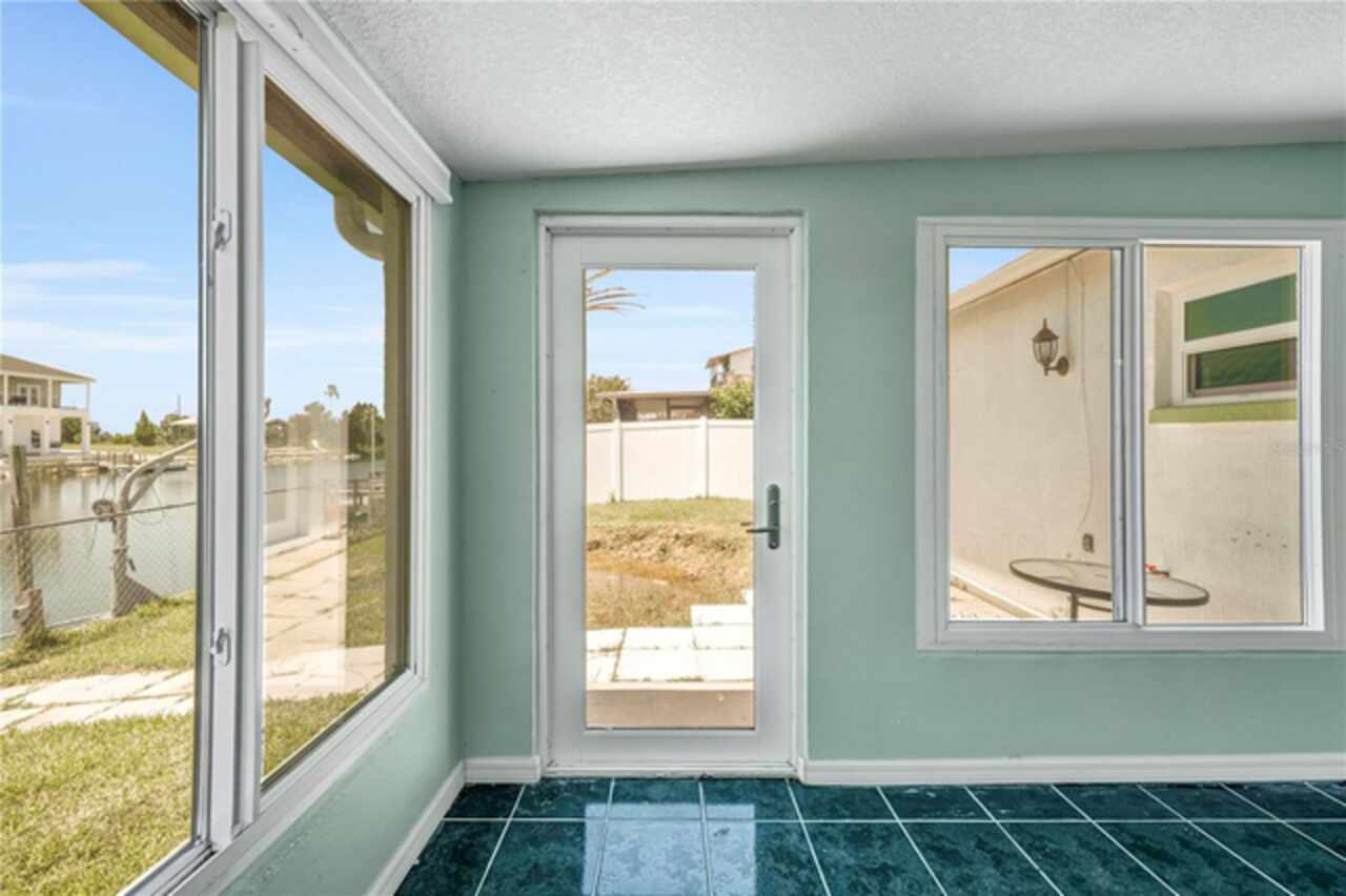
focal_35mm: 14
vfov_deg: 81.1
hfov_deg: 104.3
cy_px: 448
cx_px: 673
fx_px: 523
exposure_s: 1/60
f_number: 9
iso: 200
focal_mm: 14
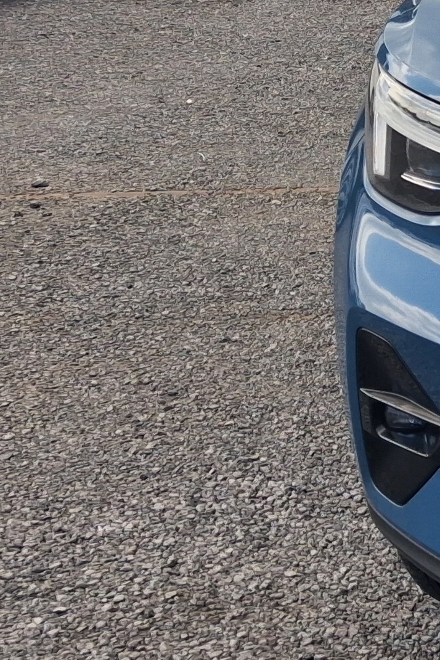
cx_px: 1125
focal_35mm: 107
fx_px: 1962
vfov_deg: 19.0
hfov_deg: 10.6
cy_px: 210
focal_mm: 4
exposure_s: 1/259
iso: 25
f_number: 1.8
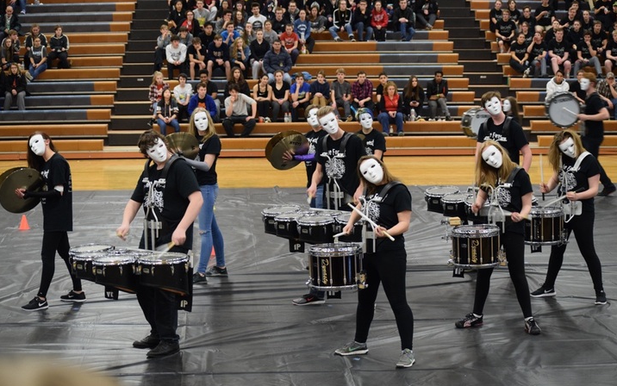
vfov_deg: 15.5
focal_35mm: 85
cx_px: 308
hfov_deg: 24.5
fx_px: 1422
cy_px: 195
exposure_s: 1/60
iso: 1600
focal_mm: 55
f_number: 4
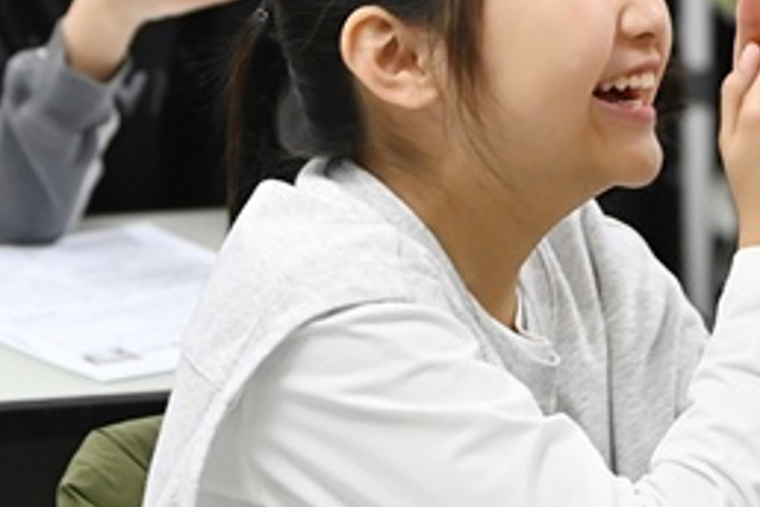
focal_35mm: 217
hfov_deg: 9.4
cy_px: -1
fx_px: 4581
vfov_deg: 6.3
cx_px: 719
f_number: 3.2
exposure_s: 1/320
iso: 3200
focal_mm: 70
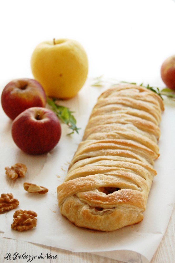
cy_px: 132
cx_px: 88
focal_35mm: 72
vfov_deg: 28.1
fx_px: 526
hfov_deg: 18.9
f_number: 5.6
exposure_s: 1/30
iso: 800
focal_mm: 48
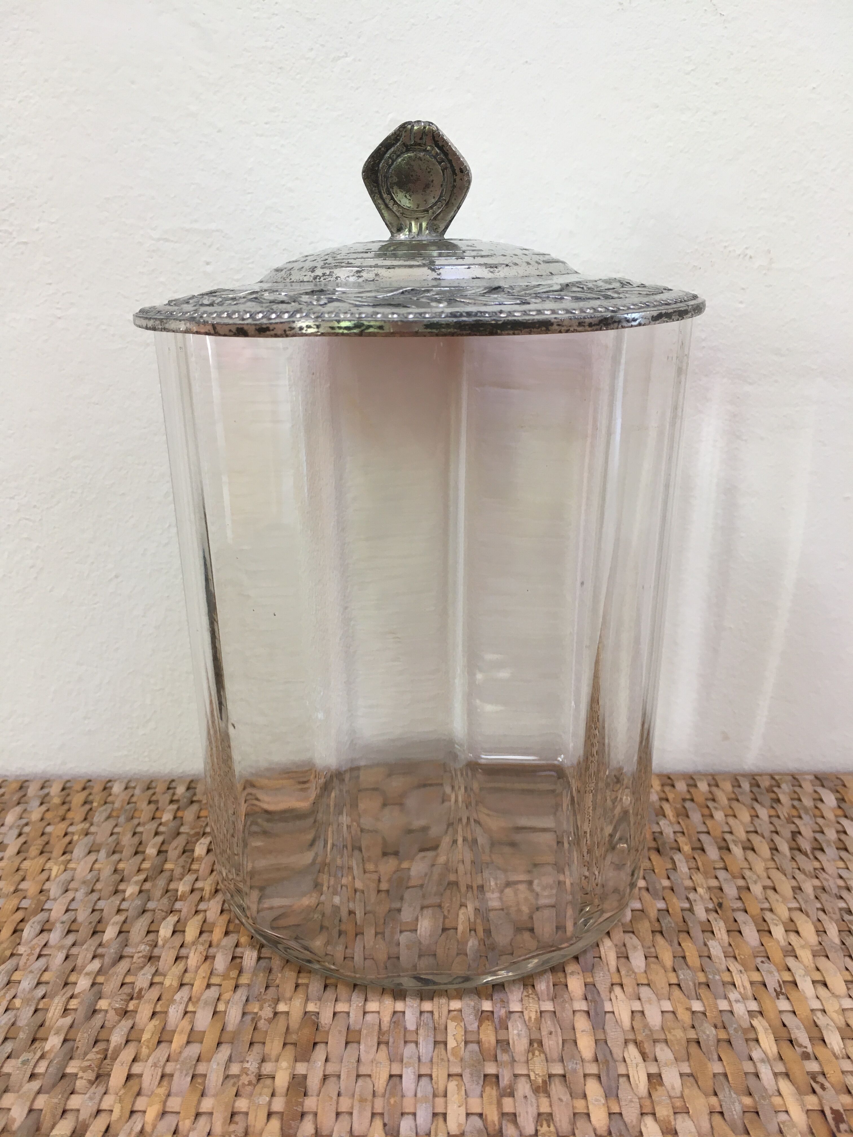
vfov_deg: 61.7
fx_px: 953
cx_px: 426
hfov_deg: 48.2
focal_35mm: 29
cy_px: 568
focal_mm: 4.15
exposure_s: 1/33
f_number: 2.2
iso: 25
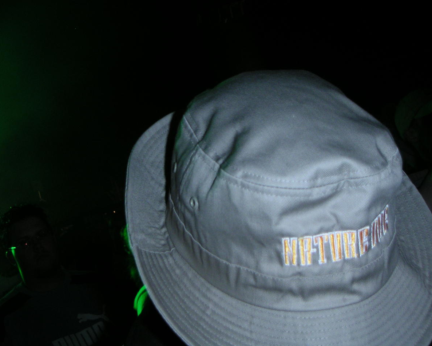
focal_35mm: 40
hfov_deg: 45.8
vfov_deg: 37.3
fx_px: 512
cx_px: 209
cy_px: 172
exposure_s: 1/45
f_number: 2.8
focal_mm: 6
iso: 100
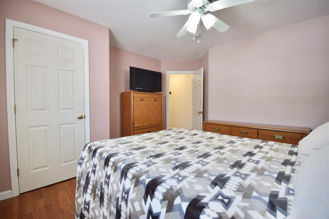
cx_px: 164
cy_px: 110
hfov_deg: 100.4
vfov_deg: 77.3
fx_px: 137
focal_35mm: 15
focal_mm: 10
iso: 200
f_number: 6.3
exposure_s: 1/20
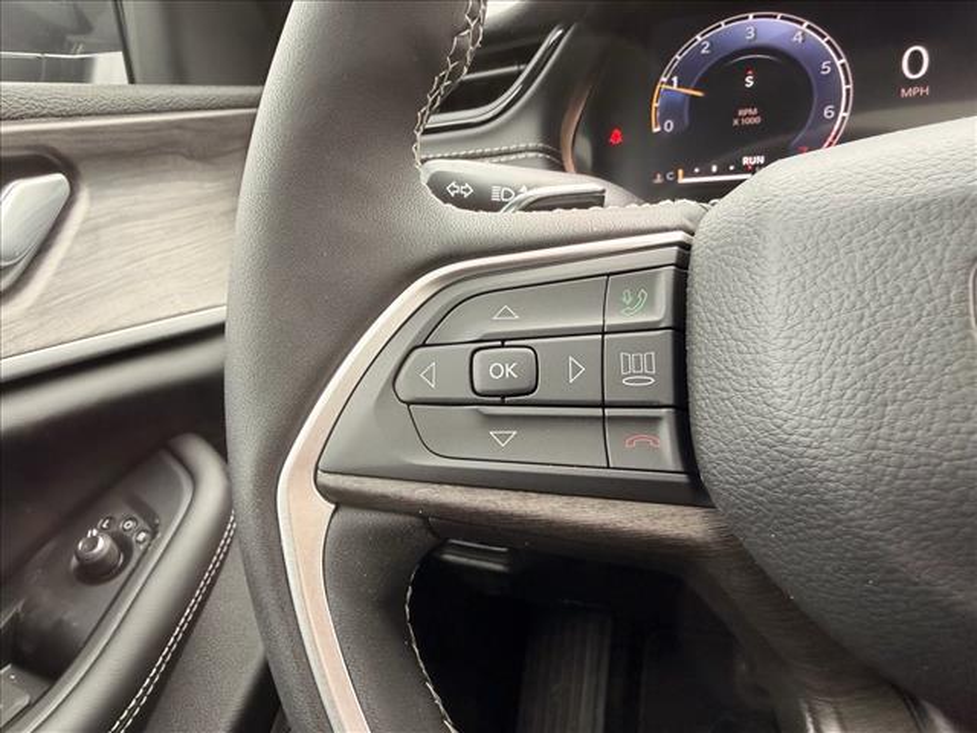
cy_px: 366
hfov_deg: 71.6
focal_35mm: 24
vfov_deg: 56.8
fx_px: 677
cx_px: 488
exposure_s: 1/121
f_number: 2.2
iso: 200
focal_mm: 2.22
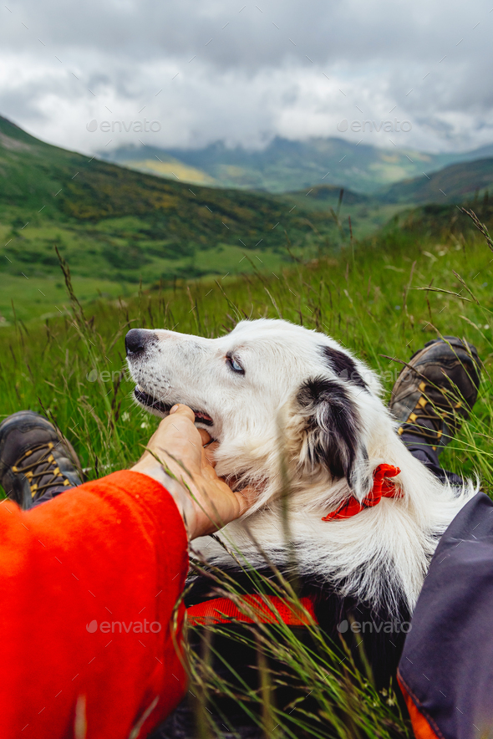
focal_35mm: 24
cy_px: 370
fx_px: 493
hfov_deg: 53.2
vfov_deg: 73.7
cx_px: 246
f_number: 4
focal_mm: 24
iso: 400
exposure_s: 1/4000
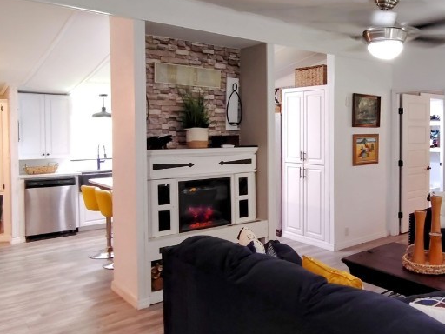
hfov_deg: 54.3
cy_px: 142
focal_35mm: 32
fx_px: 411
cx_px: 331
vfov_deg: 44.0
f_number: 2.2
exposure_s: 1/24
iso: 616
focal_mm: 2.13
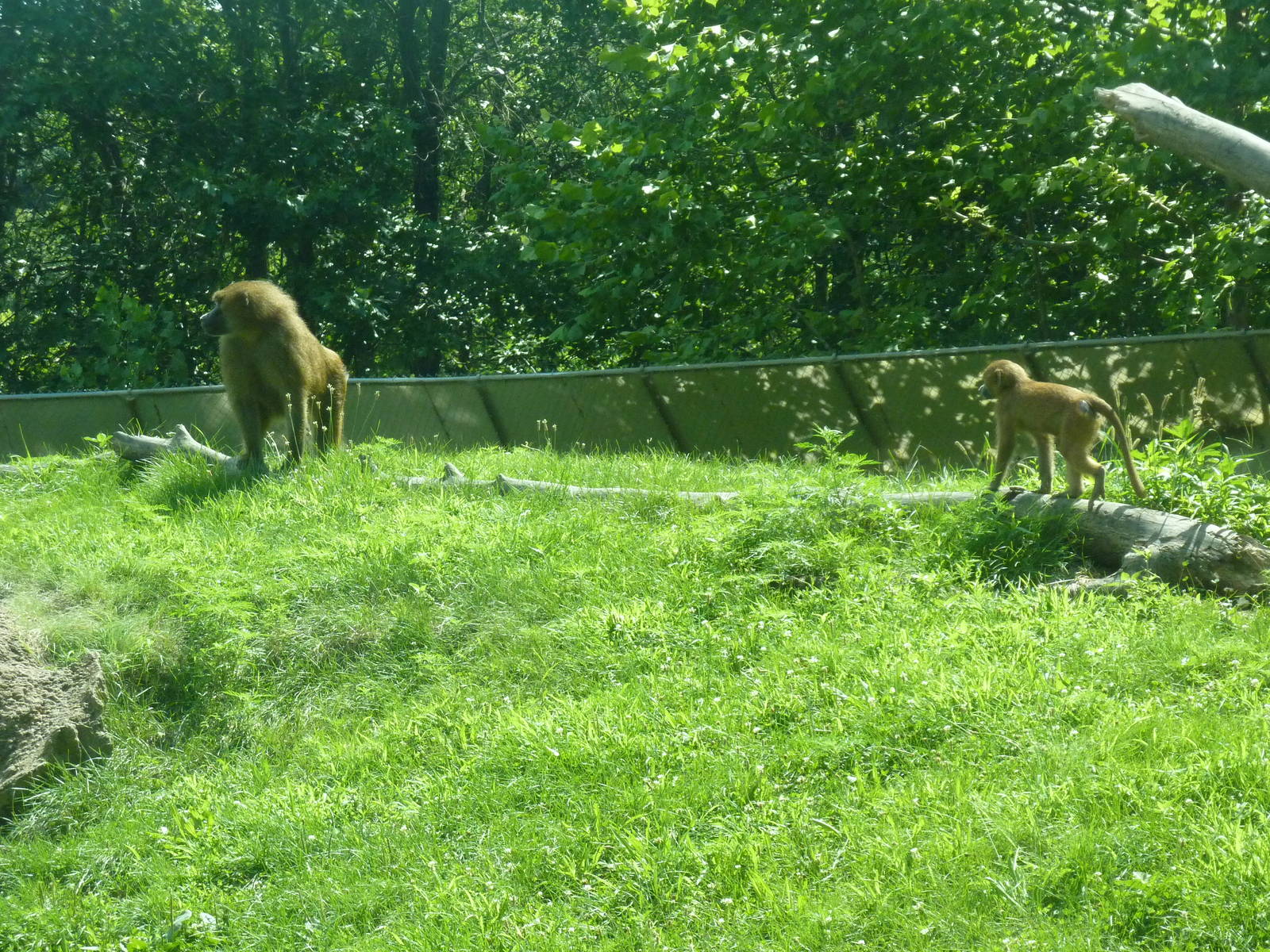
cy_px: 476
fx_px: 4366
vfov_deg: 12.5
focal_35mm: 119
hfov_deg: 16.6
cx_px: 635
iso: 320
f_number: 4.4
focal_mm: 19.5
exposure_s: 1/500
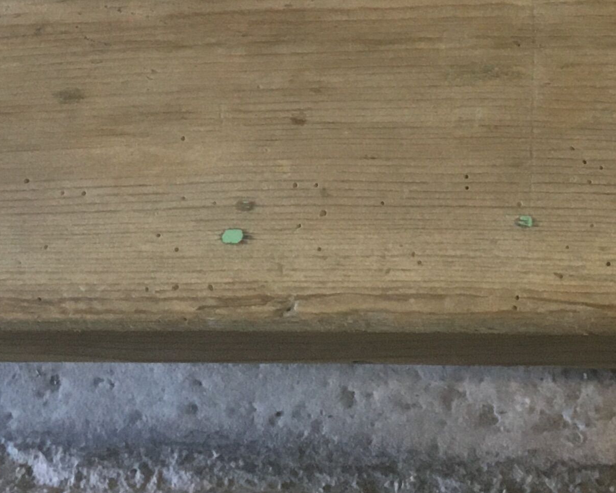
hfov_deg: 20.1
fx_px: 1732
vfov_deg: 15.0
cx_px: 397
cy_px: -251
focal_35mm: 95
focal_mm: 4.15
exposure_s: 1/33
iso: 160
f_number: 2.2
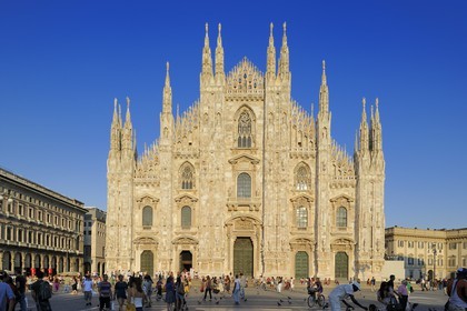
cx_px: 234
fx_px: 311
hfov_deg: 73.7
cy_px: 156
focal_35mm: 24
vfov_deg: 53.1
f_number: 11
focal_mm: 24
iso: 200
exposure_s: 1/200
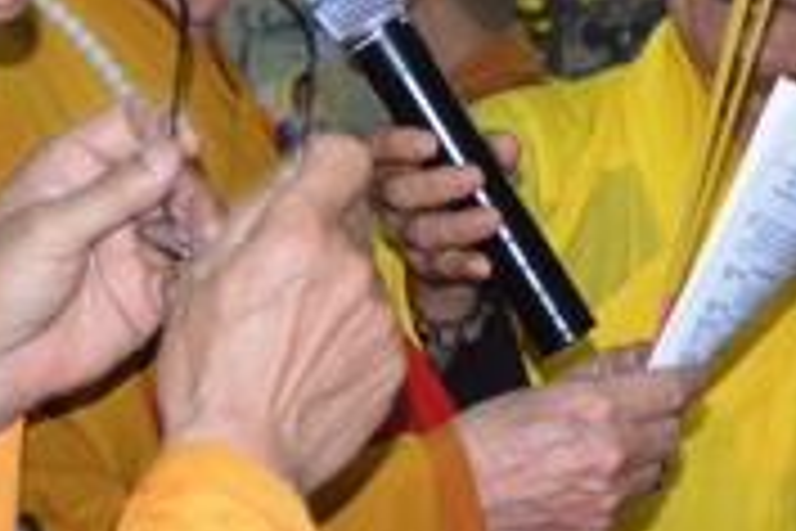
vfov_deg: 7.5
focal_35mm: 184
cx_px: 733
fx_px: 4068
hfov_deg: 11.1
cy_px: 230
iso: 1100
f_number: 5
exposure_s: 1/60
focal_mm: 34
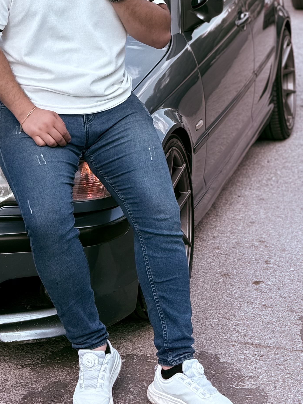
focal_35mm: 105
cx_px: 7
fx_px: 1226
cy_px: -10
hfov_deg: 13.9
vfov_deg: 18.2
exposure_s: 1/1353
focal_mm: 6.76
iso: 80
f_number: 1.78
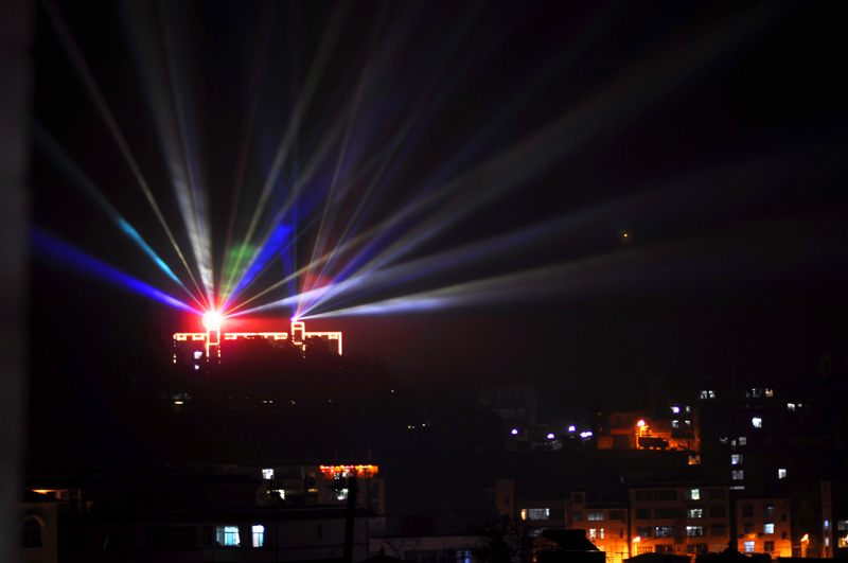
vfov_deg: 18.1
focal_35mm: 75
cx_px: 424
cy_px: 282
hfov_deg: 27.0
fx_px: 1764
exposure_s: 1/5
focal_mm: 50
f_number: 1.6
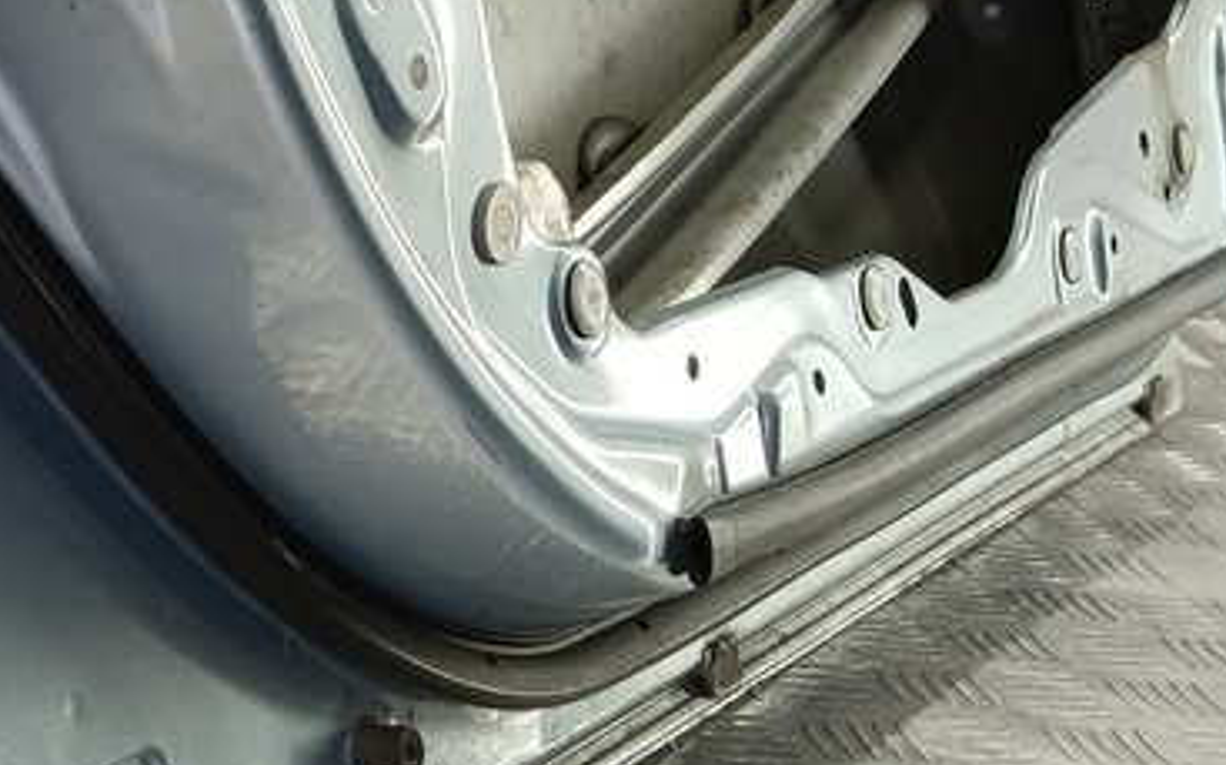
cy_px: 384
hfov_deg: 28.3
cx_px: -10
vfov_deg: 19.1
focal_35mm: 68
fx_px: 2271
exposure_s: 1/50
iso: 159
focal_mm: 4.11
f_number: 1.6
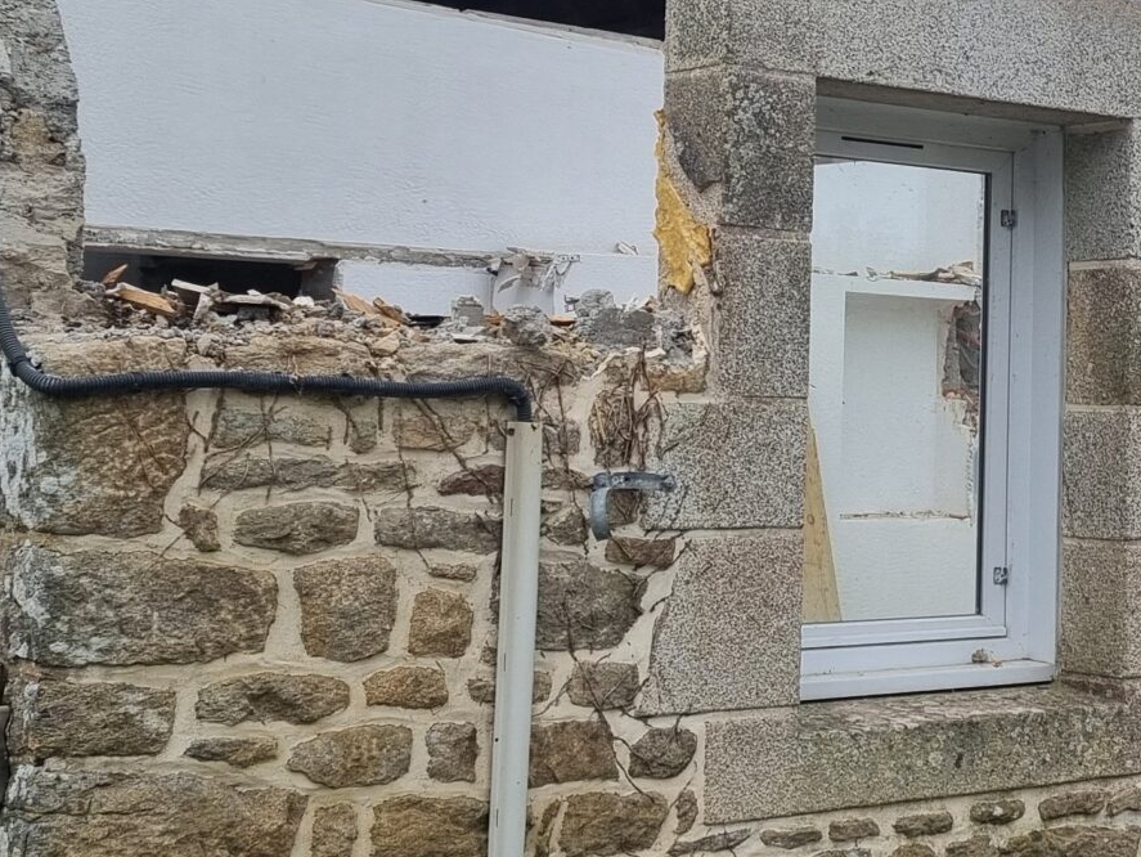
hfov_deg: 25.1
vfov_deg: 19.6
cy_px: 281
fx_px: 2473
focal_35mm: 75
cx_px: 1054
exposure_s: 1/3968
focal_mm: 5.4
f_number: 1.8
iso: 50
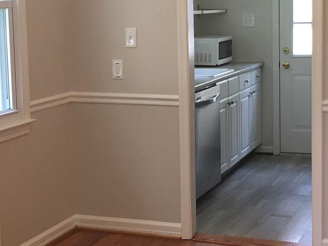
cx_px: 170
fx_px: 749
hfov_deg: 24.7
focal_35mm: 79
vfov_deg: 18.6
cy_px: 100
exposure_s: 1/30
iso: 40
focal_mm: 4.15
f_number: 2.2
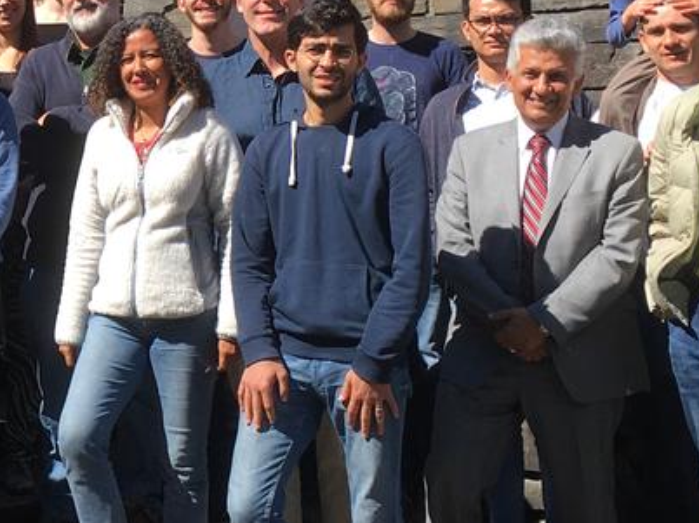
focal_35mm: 91
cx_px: -77
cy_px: 121
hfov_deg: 20.5
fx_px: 1836
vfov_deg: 16.1
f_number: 2.2
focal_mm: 4.15
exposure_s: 1/950
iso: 25
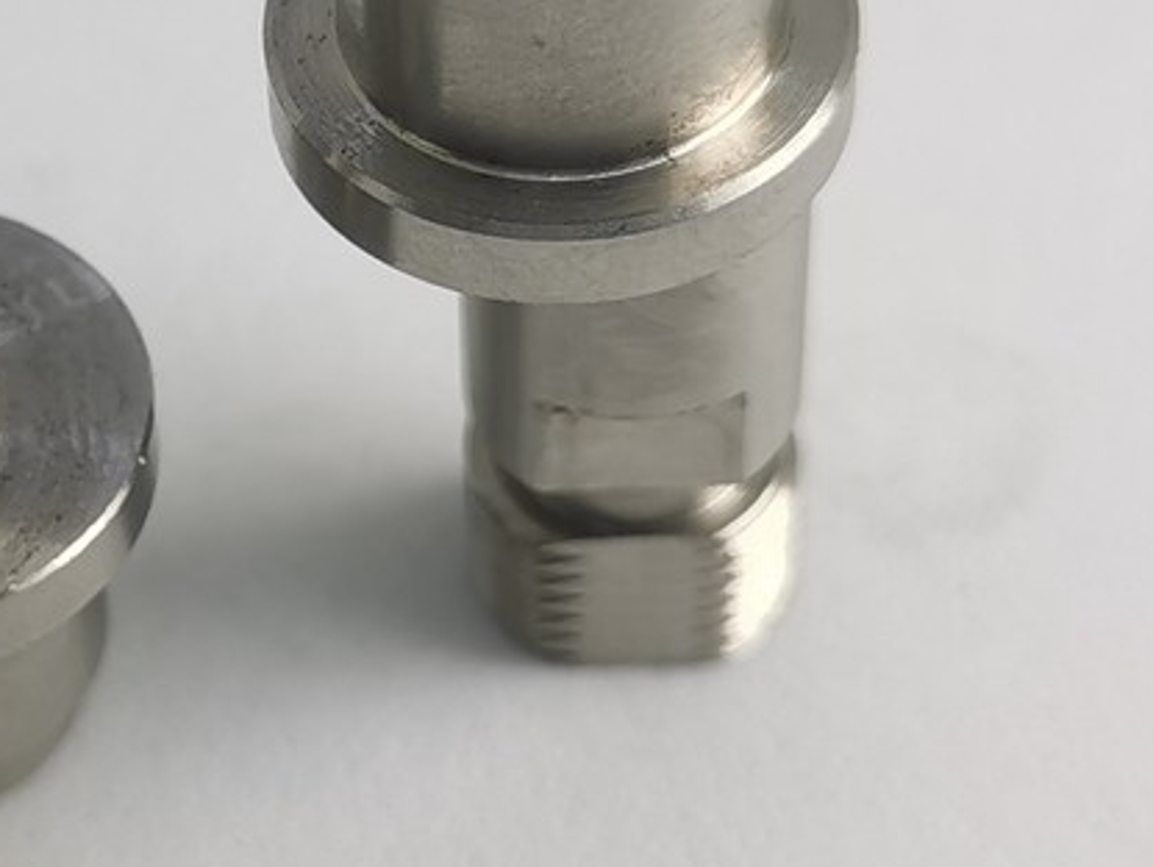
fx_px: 3100
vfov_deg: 15.9
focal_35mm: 93
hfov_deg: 20.9
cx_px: 264
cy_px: 264
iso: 50
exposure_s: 1/709
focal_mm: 5.58
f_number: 1.8
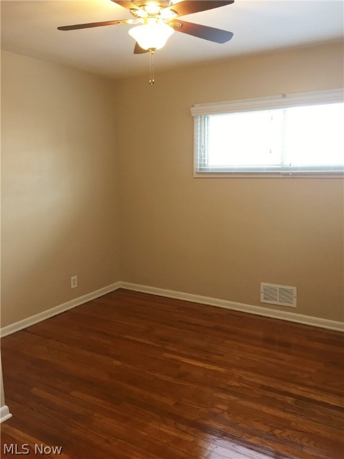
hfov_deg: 48.2
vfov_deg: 61.7
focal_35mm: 29
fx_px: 384
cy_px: 230
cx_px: 172
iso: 80
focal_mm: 4.15
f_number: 2.2
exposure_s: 1/30
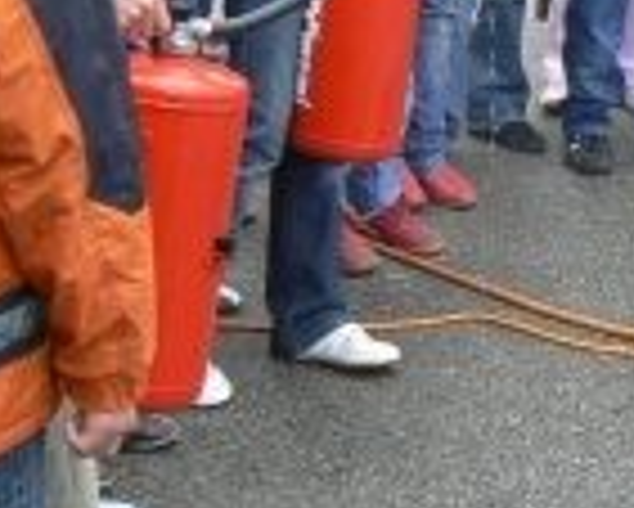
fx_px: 2197
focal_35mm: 117
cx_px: 454
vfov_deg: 12.9
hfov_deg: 16.4
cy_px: -54
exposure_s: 1/125
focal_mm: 6
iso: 80
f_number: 4.5
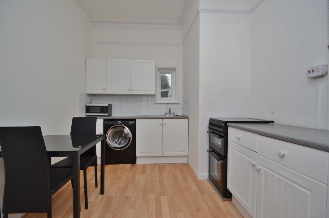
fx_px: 137
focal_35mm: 15
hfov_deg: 100.5
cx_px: 164
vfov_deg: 77.0
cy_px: 109
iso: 100
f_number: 3.5
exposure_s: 1/100
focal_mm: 10
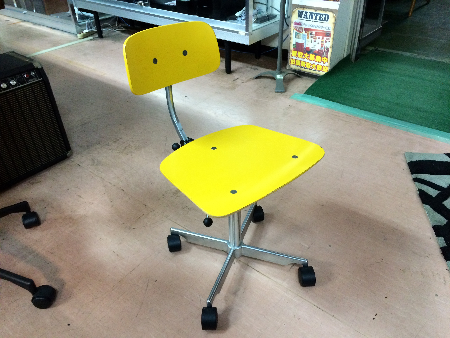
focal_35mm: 29
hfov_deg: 61.7
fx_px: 377
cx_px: 225
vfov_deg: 48.2
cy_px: 169
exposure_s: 1/30
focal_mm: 4.15
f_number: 2.2
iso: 250
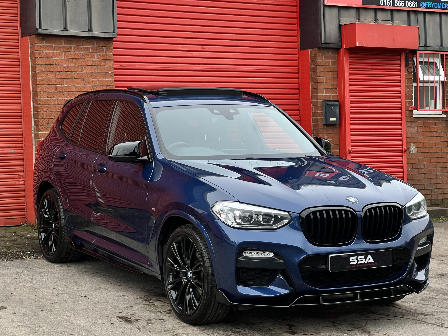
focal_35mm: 77
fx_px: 997
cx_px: 224
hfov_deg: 25.3
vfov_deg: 19.1
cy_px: 168
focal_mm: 9
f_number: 2.8
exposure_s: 1/138
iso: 32
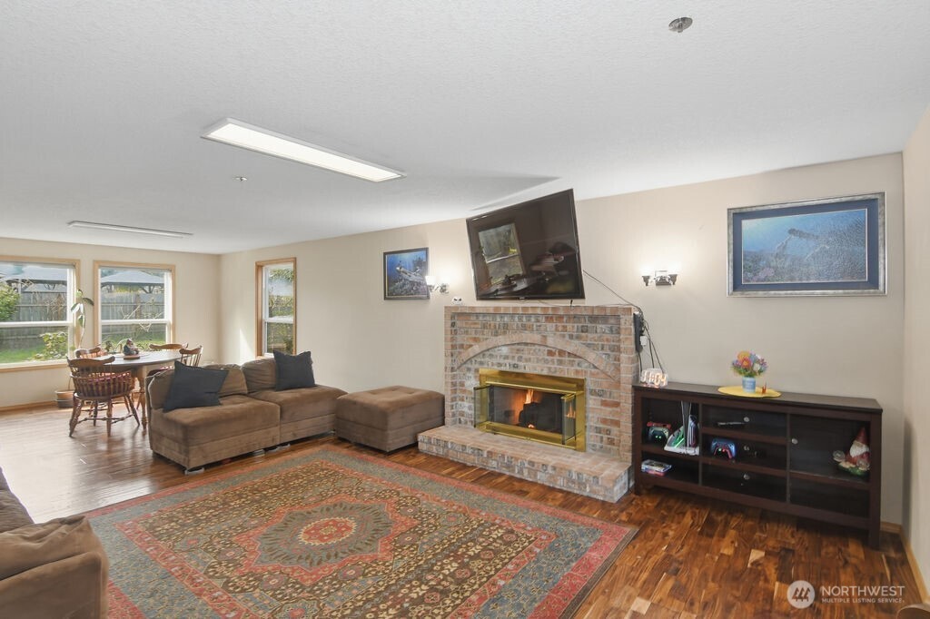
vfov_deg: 73.7
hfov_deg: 96.8
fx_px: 413
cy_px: 310
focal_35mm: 16
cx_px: 465
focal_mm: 11
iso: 320
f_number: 10
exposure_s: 1/6
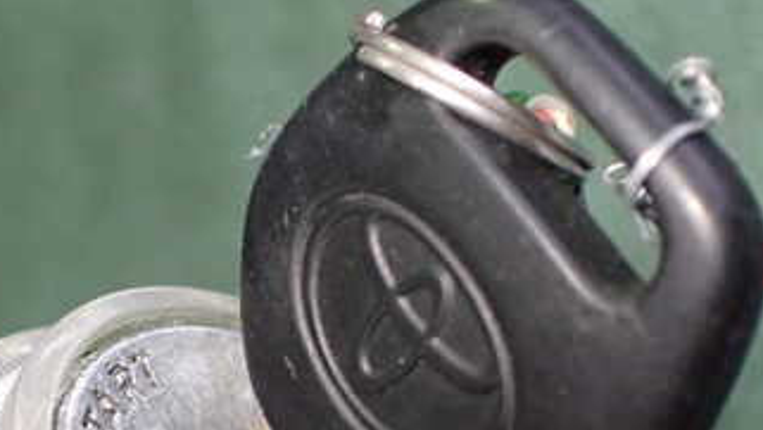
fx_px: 1235
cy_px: 321
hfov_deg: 34.2
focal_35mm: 61
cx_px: 297
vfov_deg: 19.6
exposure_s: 1/125
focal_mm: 5.4
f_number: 2.3
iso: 500
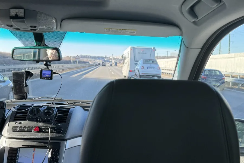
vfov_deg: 33.3
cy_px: 71
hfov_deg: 48.3
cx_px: 104
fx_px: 271
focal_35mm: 40
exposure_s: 1/258
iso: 64
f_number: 1.78
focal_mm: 6.86
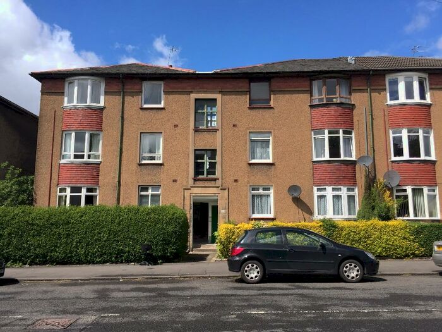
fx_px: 370
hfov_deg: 61.7
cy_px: 166
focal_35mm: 29
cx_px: 221
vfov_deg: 48.2
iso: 40
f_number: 2.2
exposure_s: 1/1980
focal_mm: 4.15
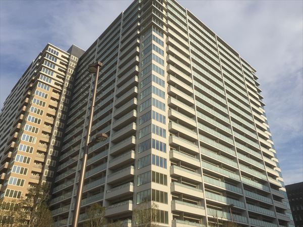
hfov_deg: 61.7
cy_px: 114
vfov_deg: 48.2
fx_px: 254
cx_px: 152
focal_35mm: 29
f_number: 2.2
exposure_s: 1/2639
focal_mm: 4.15
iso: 32
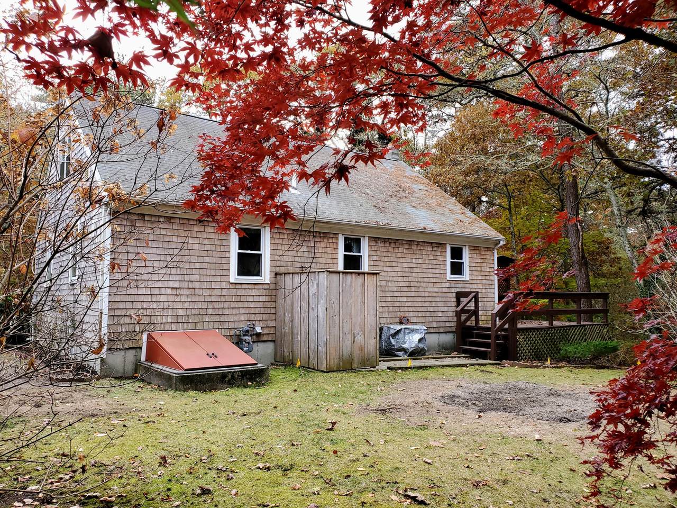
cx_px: 338
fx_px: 508
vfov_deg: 53.1
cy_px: 254
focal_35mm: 26
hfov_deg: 67.3
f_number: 2.4
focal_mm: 4.3
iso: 50
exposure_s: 1/120
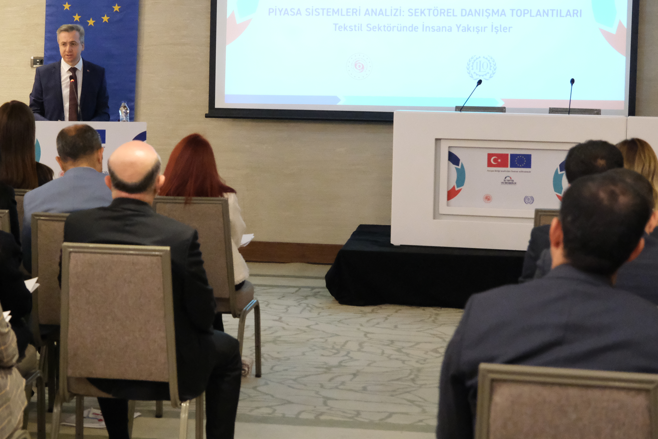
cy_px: 185
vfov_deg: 16.4
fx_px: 1517
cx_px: 239
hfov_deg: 24.4
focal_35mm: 83
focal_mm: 37.6
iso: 8000
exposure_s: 1/125
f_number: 4.5
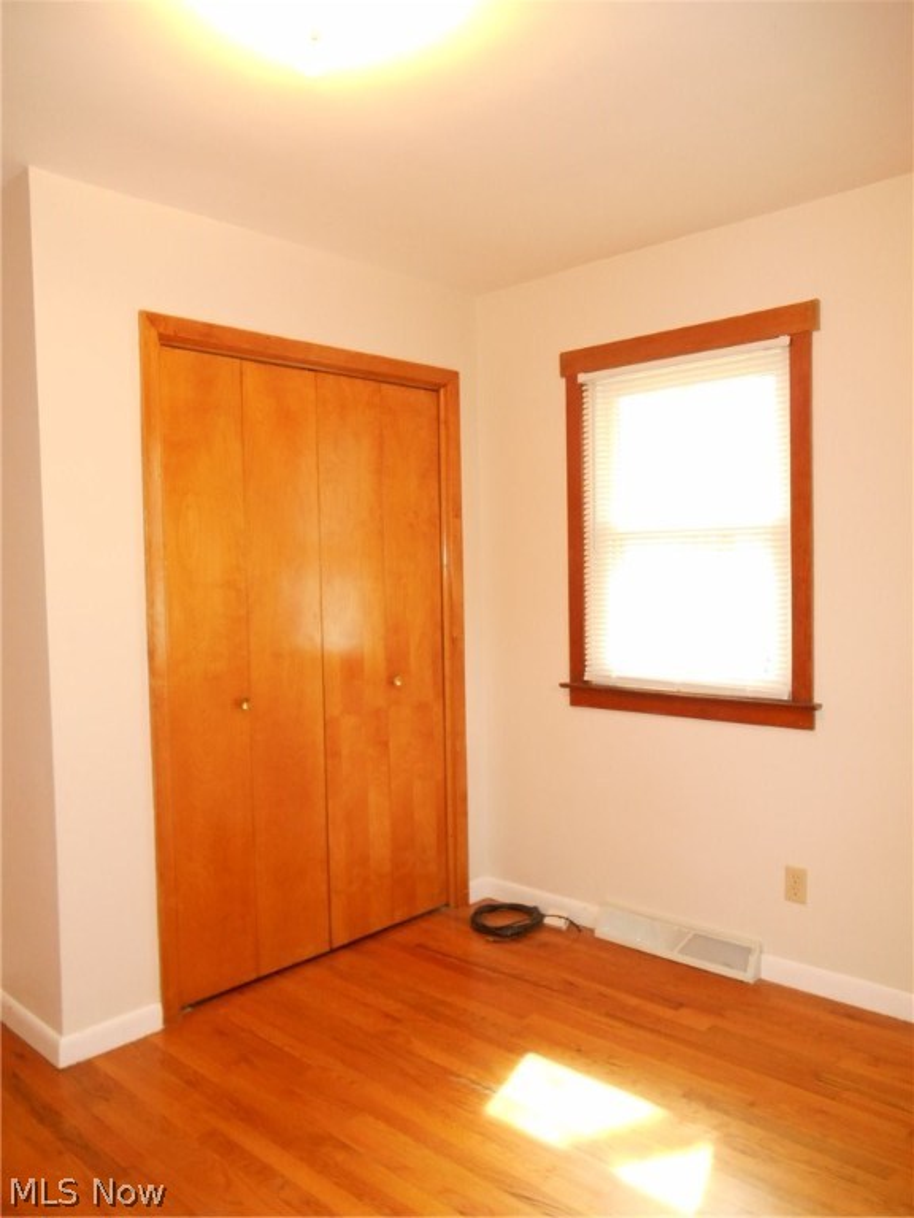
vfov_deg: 67.3
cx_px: 457
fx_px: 915
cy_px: 609
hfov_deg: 53.1
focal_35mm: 26
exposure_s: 1/25
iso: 320
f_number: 3.4
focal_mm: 4.7
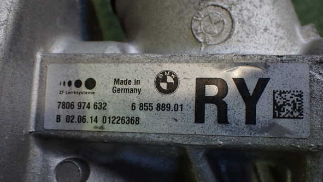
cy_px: 99
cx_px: 160
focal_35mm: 42
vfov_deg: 28.4
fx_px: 360
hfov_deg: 48.3
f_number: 2.7
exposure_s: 1/160
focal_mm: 6.83
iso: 320
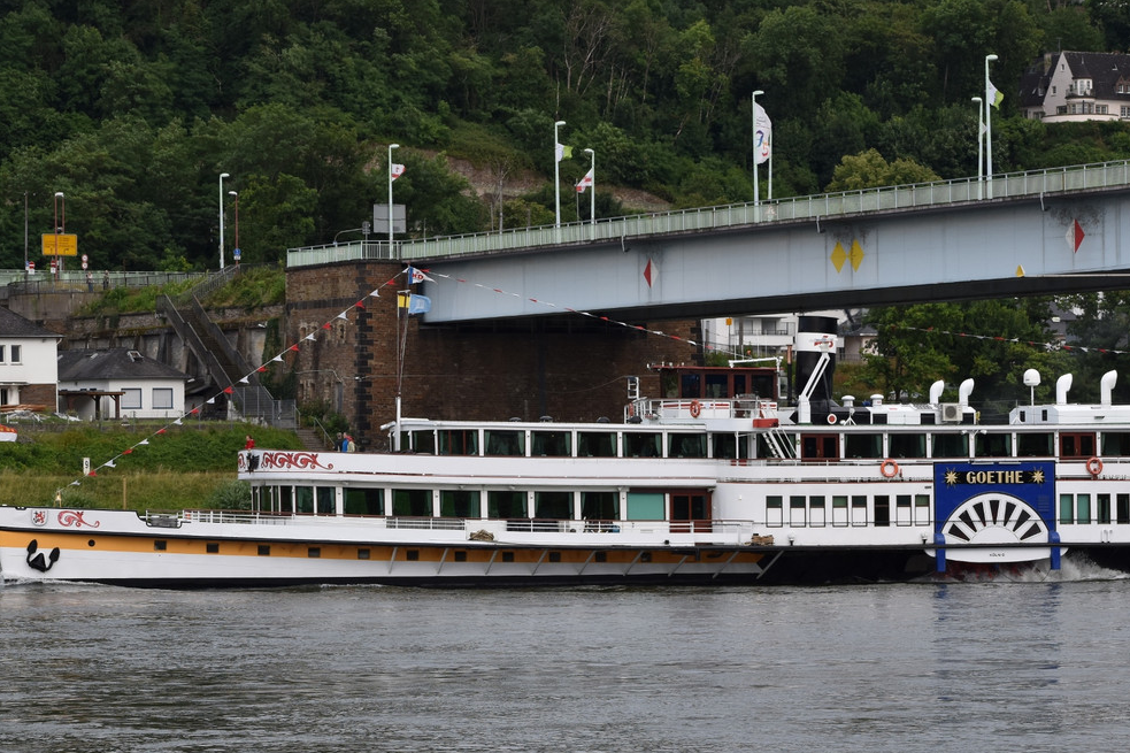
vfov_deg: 8.8
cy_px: 346
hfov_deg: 13.2
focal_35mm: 156
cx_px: 512
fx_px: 4883
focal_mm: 85
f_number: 8
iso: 360
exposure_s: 1/250
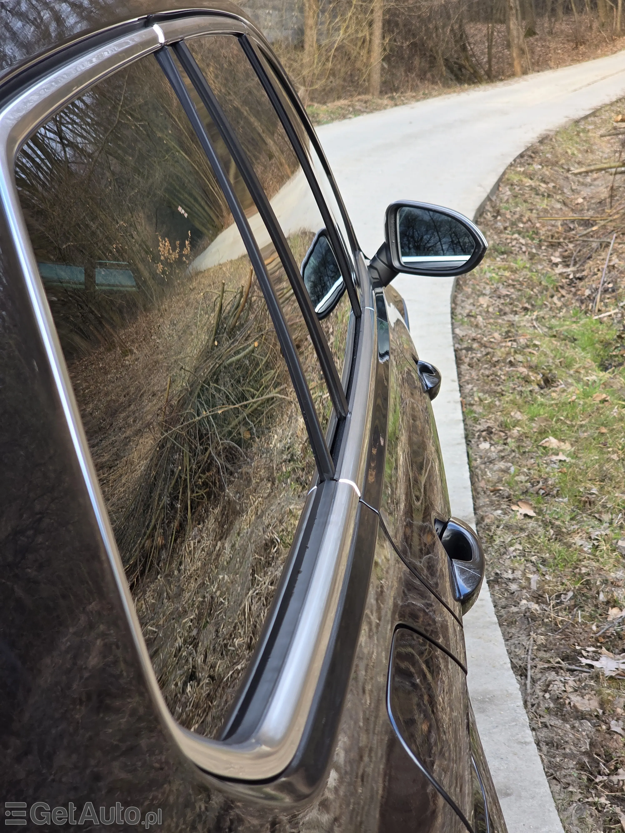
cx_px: 312
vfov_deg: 28.2
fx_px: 1661
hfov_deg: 21.3
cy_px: 416
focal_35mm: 69
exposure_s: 1/100
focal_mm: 7.9
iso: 50
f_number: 2.4
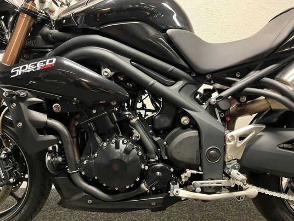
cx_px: 147
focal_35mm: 26
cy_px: 110
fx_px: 221
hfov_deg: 67.3
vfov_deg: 53.1
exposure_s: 1/33
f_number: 1.6
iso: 640
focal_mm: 5.1
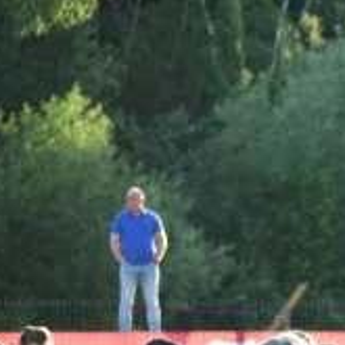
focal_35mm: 274
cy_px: 494
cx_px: 782
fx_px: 3090
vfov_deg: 6.3
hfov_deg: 6.2
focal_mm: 70
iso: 200
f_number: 2.8
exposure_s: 1/400
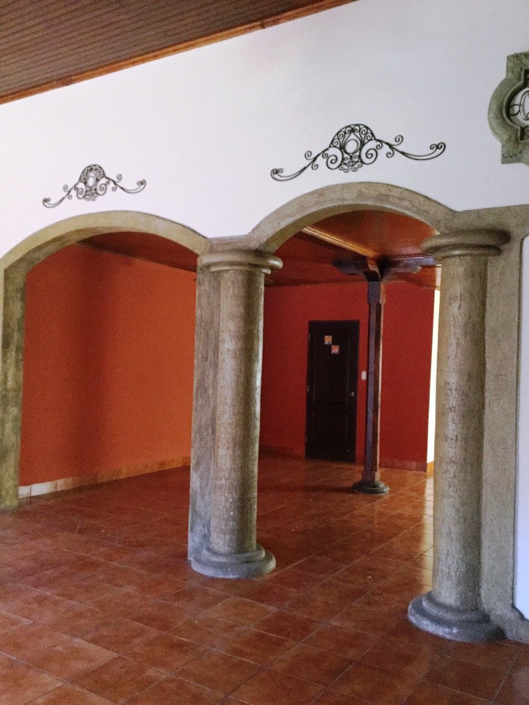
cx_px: 264
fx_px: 632
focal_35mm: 31
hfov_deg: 45.4
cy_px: 352
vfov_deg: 58.4
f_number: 2.4
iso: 200
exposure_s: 1/30
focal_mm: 3.3
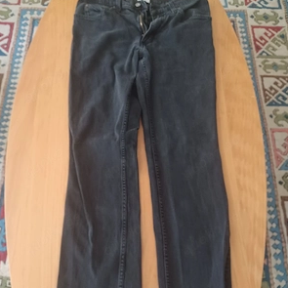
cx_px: 144
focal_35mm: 30
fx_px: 282
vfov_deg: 53.8
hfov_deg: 54.0
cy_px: 165
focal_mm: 4.6
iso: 500
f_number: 1.8
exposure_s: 1/25
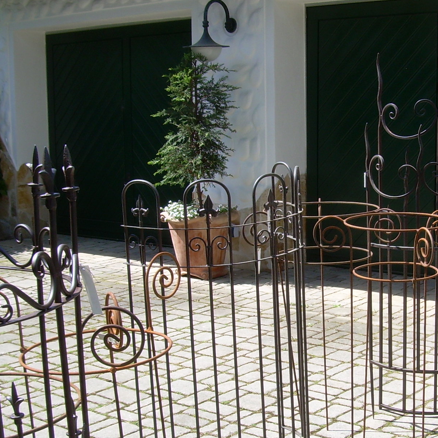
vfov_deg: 27.3
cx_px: 339
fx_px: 902
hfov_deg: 26.9
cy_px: 234
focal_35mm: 63
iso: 50
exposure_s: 1/193
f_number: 4.6
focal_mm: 6.3
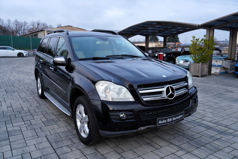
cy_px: 80
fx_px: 198
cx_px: 119
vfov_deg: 43.6
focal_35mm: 30
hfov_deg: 61.9
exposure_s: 1/40
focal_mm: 30
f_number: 3.2
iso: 100
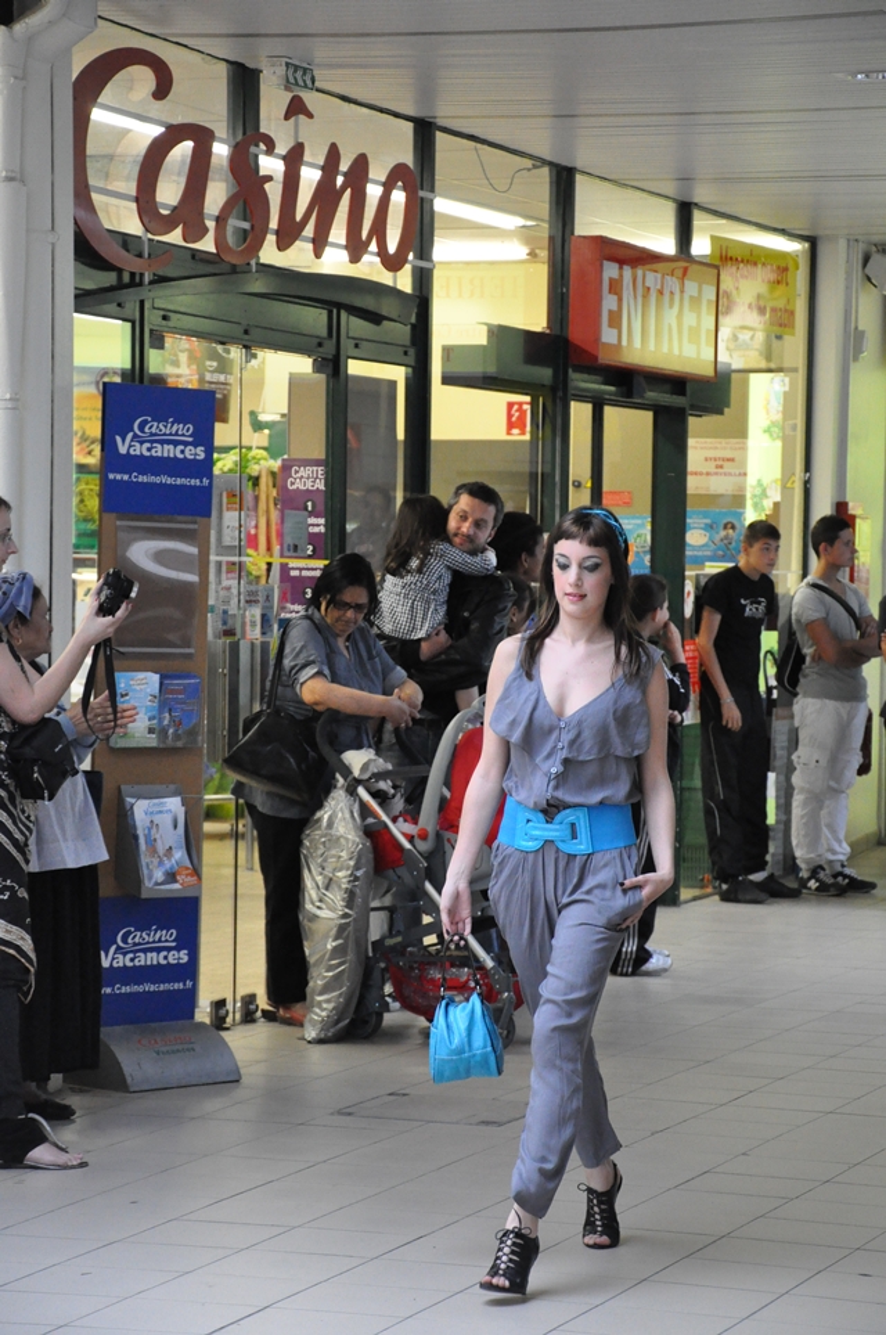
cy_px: 668
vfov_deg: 18.2
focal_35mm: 112
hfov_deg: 12.1
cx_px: 443
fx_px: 4165
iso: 3200
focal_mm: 75
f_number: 5.3
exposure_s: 1/160
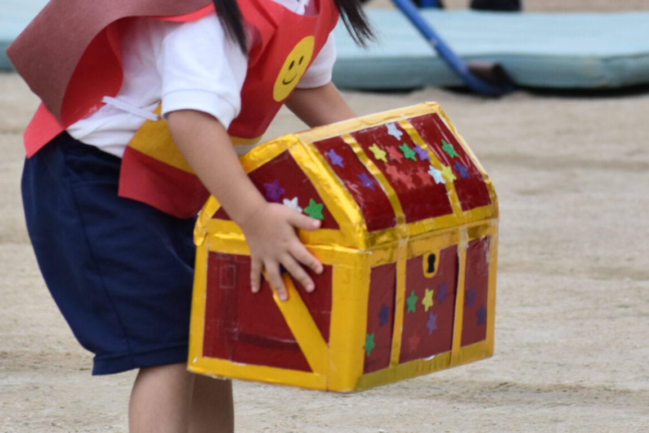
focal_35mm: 550
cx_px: 331
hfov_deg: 3.7
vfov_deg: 2.5
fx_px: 9917
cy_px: 72
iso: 220
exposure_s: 1/500
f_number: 5.6
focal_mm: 165
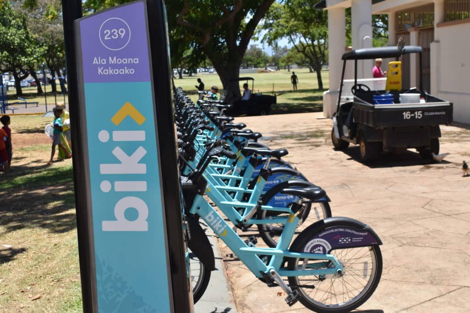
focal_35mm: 52
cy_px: 156
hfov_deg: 37.8
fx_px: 685
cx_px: 235
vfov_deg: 25.8
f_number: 9
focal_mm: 35
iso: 200
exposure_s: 1/320
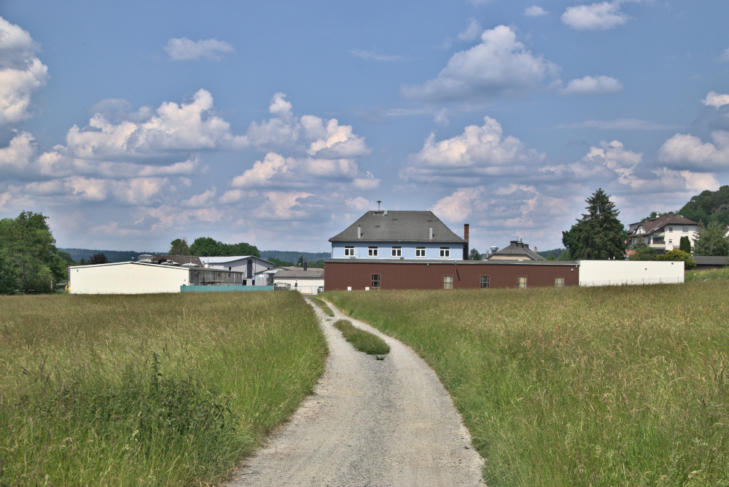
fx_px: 1276
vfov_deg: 21.6
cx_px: 364
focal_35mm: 63
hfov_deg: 31.9
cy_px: 244
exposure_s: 1/500
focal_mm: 42
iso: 200
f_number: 11
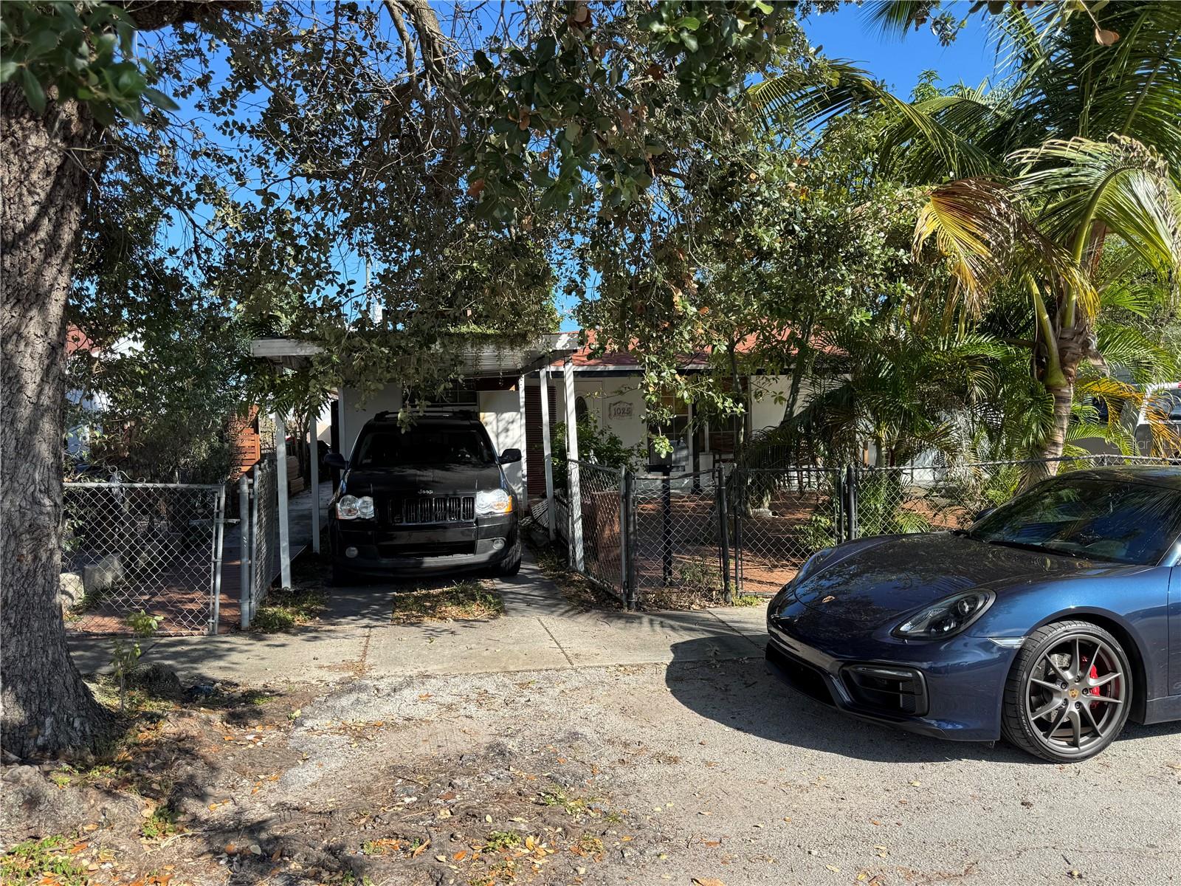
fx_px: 819
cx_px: 590
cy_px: 443
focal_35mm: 24
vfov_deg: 56.8
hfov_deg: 71.6
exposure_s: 1/1721
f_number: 1.78
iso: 80
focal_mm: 6.76
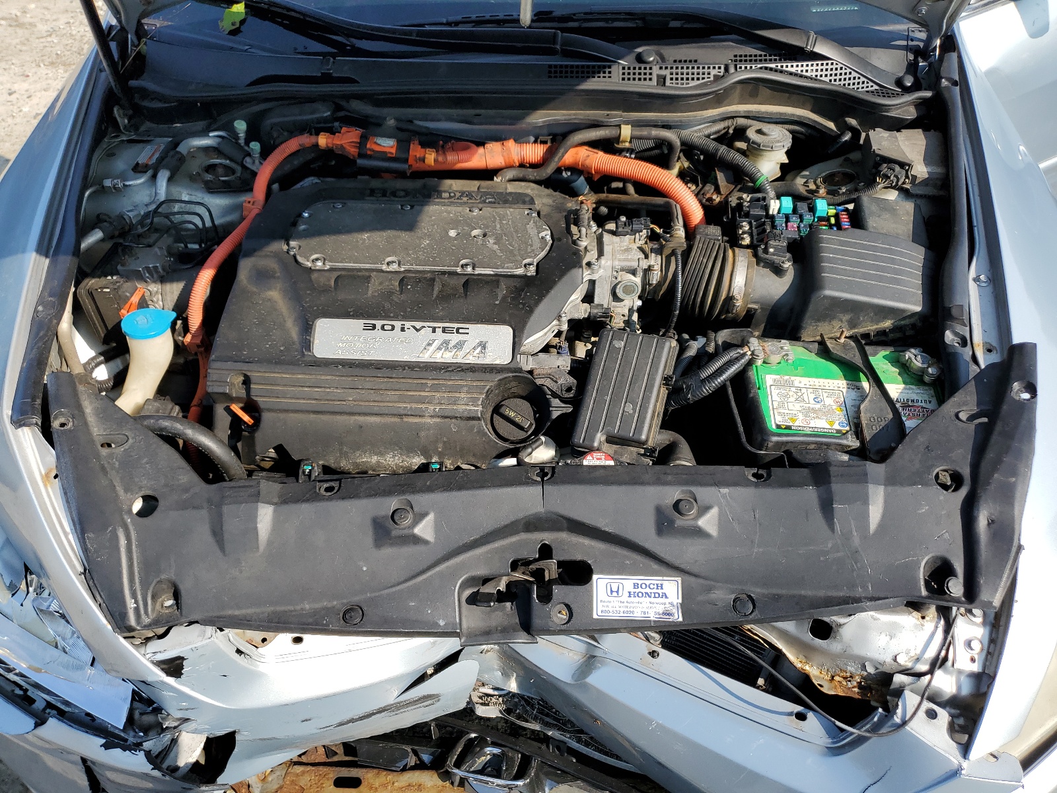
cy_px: 396
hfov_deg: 67.3
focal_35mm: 26
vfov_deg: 53.1
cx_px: 528
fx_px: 794
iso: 50
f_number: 1.5
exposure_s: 1/2000
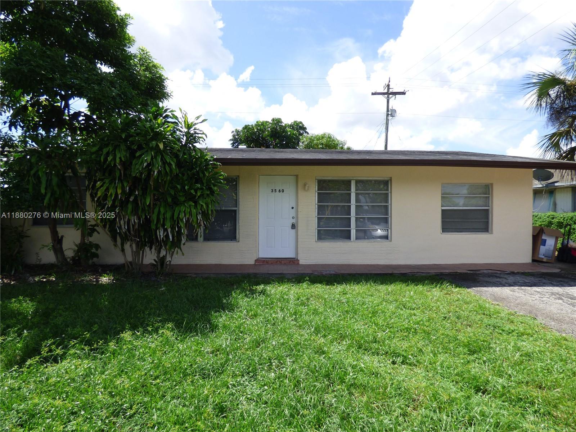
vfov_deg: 66.0
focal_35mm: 20
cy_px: 216
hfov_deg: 81.7
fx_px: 333
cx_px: 288
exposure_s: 1/1300
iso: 100
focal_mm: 3.58
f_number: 2.8
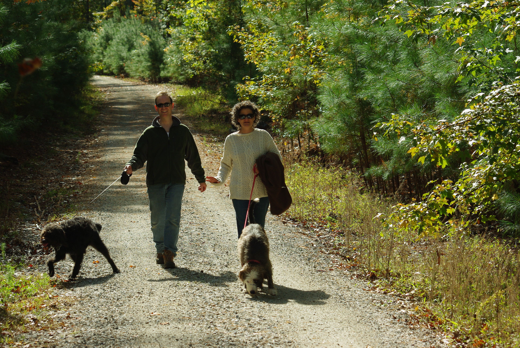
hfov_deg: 14.7
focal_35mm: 139
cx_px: 260
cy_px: 174
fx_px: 2010
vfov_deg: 9.9
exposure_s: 1/350
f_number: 8
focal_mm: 93
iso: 200
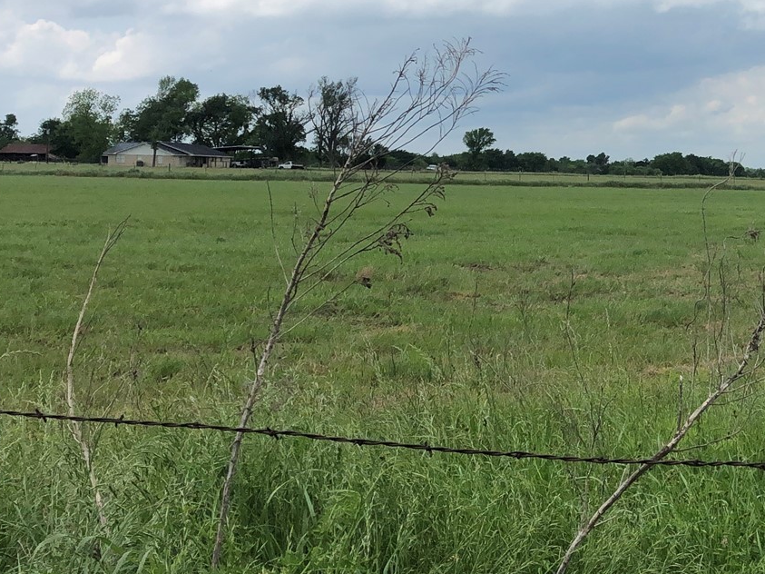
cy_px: 198
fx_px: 1503
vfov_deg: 21.5
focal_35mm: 68
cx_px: 729
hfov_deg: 27.3
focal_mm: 4
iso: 20
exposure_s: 1/3745
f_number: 1.8
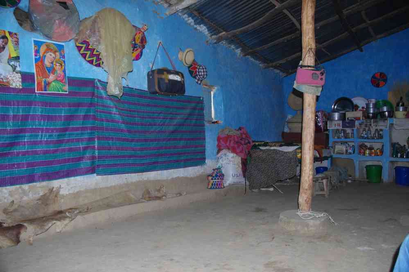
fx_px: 352
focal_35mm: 31
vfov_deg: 42.3
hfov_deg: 60.3
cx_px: 204
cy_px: 136
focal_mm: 20.6
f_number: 5
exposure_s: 1/50
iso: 3200
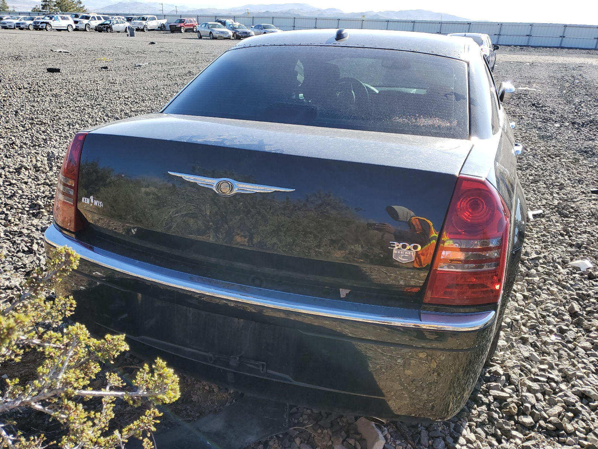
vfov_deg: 53.1
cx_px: 299
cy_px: 224
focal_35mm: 26
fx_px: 449
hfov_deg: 67.3
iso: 50
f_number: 1.5
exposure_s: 1/1111
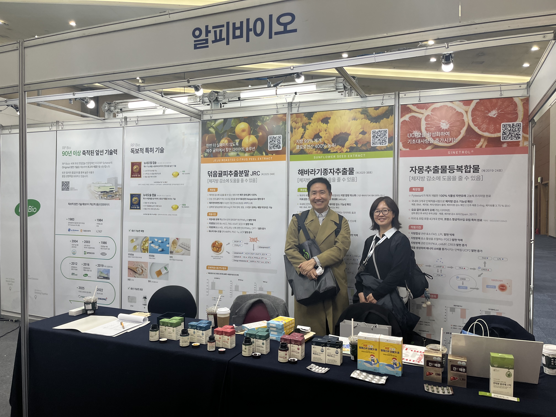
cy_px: 208
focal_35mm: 26
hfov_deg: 67.3
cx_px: 278
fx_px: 418
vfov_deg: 53.1
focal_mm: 5.1
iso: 100
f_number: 1.6
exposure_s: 1/120
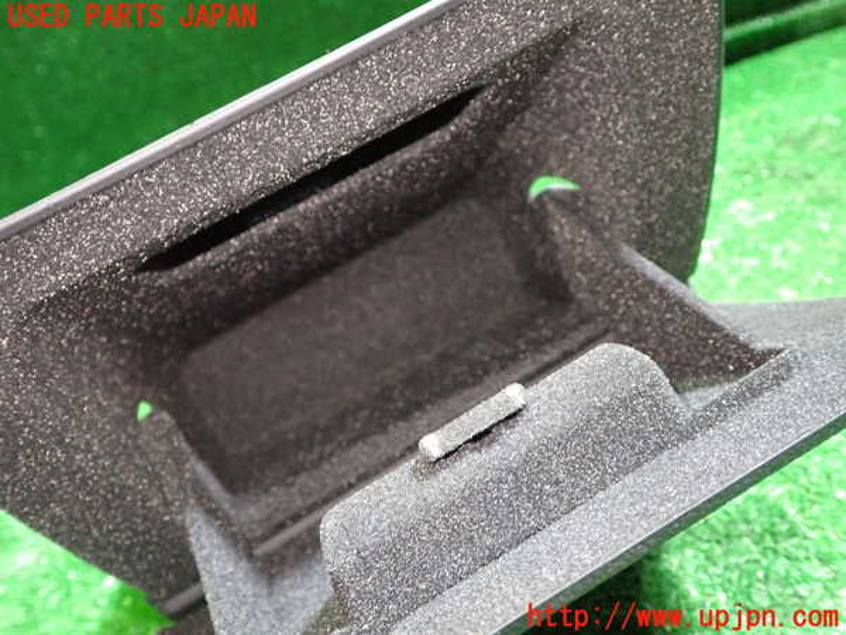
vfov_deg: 44.2
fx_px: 782
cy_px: 318
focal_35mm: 32
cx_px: 423
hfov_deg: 56.8
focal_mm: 5.79
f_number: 2.4
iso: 800
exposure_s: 1/15
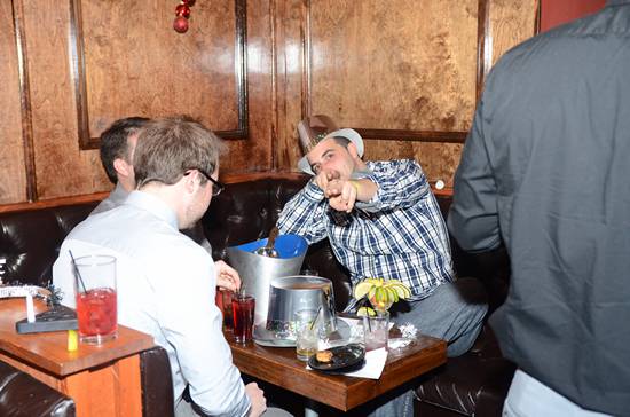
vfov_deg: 30.7
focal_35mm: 44
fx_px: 759
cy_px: 208
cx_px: 315
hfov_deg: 45.1
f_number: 3.5
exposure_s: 1/40
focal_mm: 29
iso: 1250
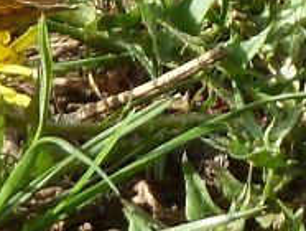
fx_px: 19393
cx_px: 332
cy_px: -97
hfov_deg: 0.9
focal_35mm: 2191
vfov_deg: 0.7
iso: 100
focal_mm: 49.2
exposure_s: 1/125
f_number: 4.9
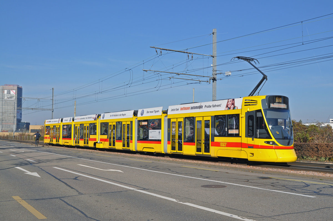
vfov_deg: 29.8
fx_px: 416
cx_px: 166
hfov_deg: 43.7
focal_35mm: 45
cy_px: 110
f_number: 9
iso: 250
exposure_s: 1/800
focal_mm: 30
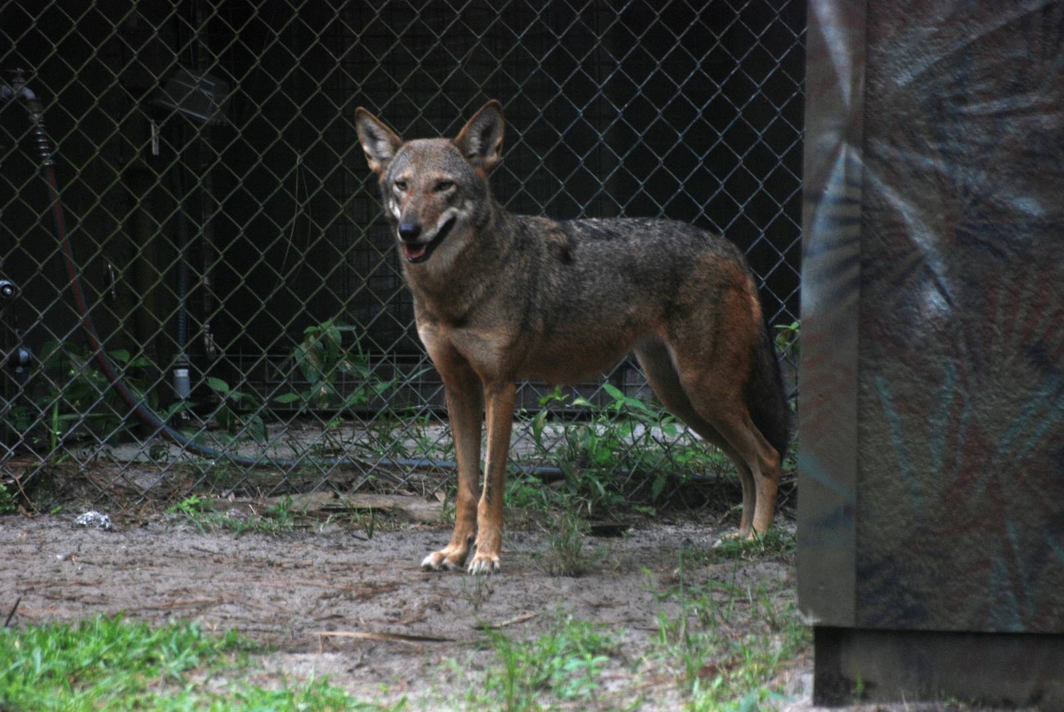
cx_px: 532
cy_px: 356
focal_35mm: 450
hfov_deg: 4.6
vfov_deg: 3.1
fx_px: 13316
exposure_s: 1/160
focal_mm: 300
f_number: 5.6
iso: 400
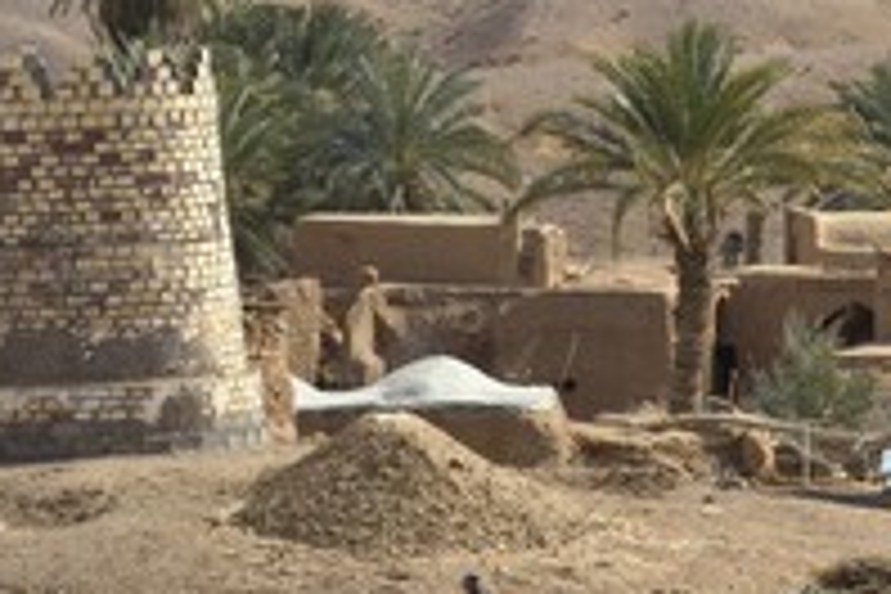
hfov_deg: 5.5
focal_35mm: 371
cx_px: 747
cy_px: 306
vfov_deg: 3.7
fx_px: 9182
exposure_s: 1/400
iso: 200
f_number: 8
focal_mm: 175
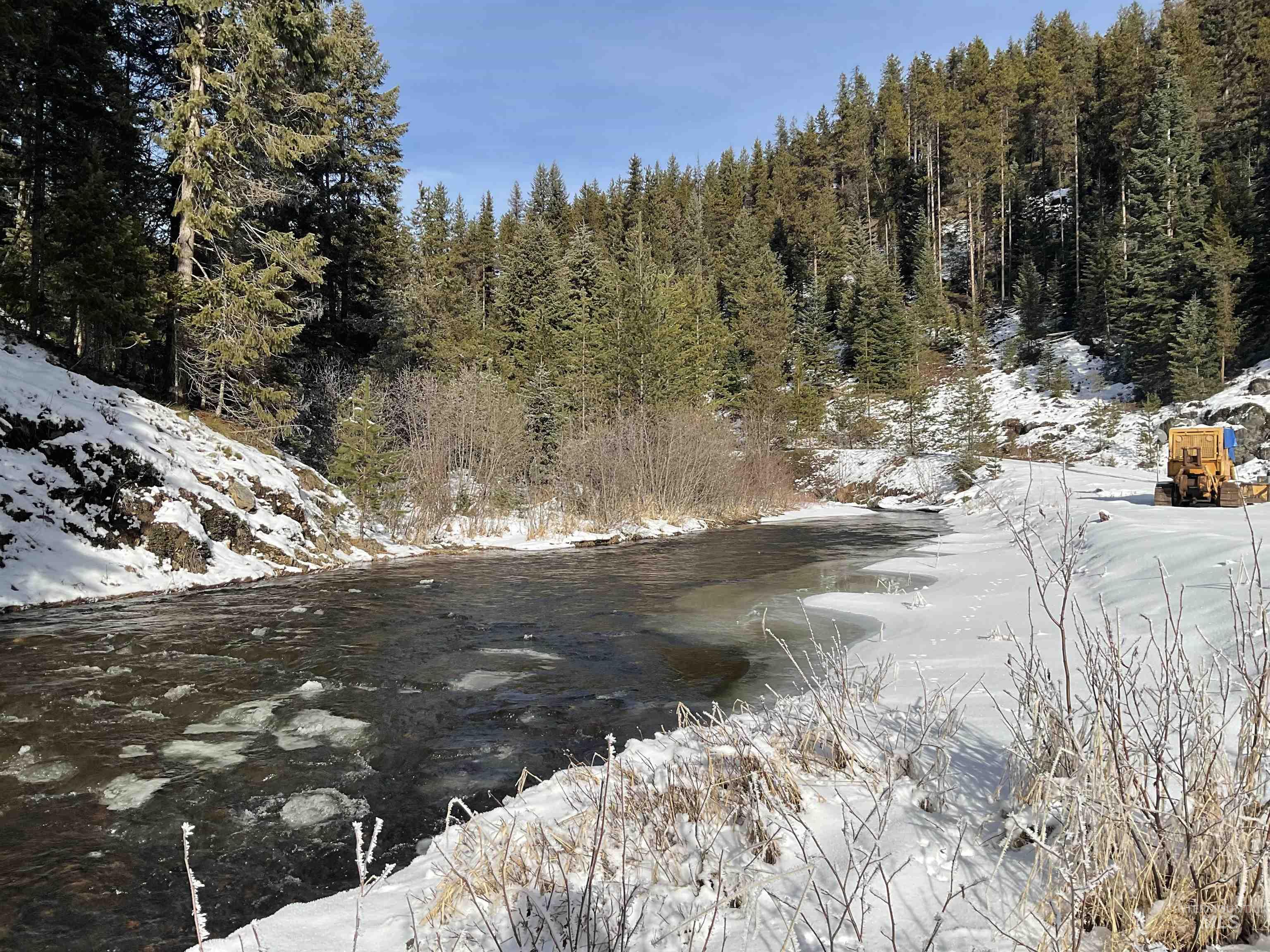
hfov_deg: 61.7
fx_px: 1064
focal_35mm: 29
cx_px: 635
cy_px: 476
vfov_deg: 48.2
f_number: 1.8
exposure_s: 1/2227
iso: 16
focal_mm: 3
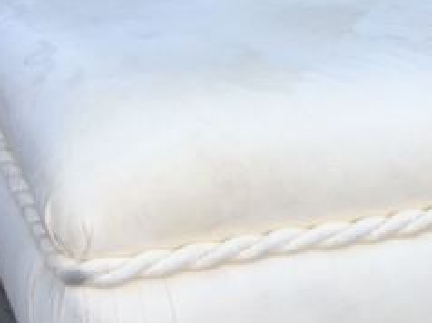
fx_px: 972
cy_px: 274
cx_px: 327
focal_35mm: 78
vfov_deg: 18.6
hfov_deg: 24.8
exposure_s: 1/494
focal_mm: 4.15
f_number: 2.2
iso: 32
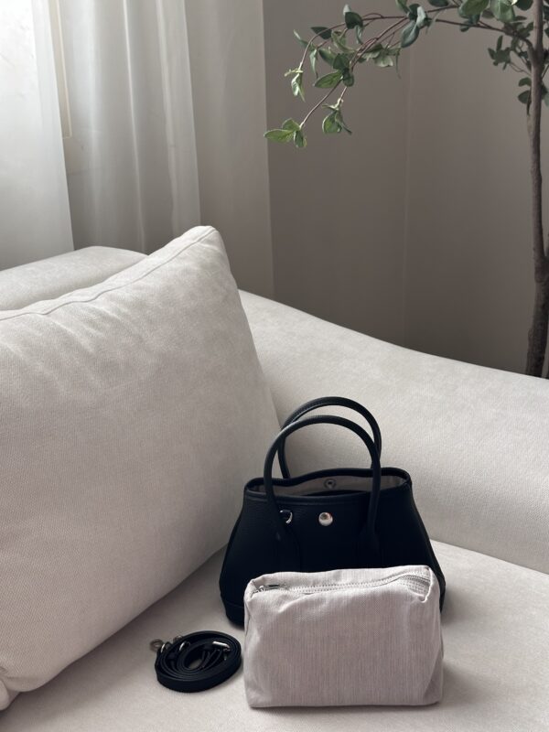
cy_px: 366
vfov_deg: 39.7
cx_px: 274
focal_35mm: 48
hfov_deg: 30.3
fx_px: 1015
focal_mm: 6.86
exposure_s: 1/132
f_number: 1.78
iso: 50
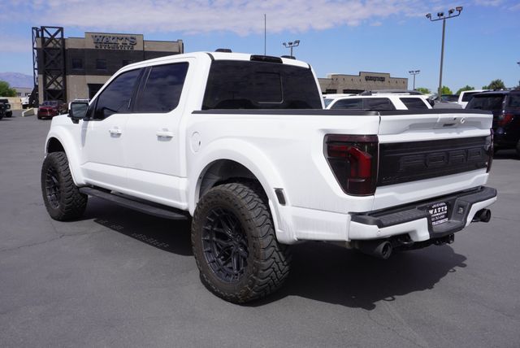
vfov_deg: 40.0
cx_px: 260
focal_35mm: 33
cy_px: 174
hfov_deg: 57.2
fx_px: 477
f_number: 10
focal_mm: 22
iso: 100
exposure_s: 1/250
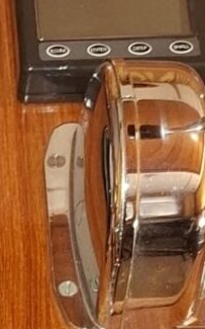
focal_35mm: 150
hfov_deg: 7.9
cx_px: -339
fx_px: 1341
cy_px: 426
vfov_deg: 13.5
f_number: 1.8
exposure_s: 1/33
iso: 320
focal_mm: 5.54
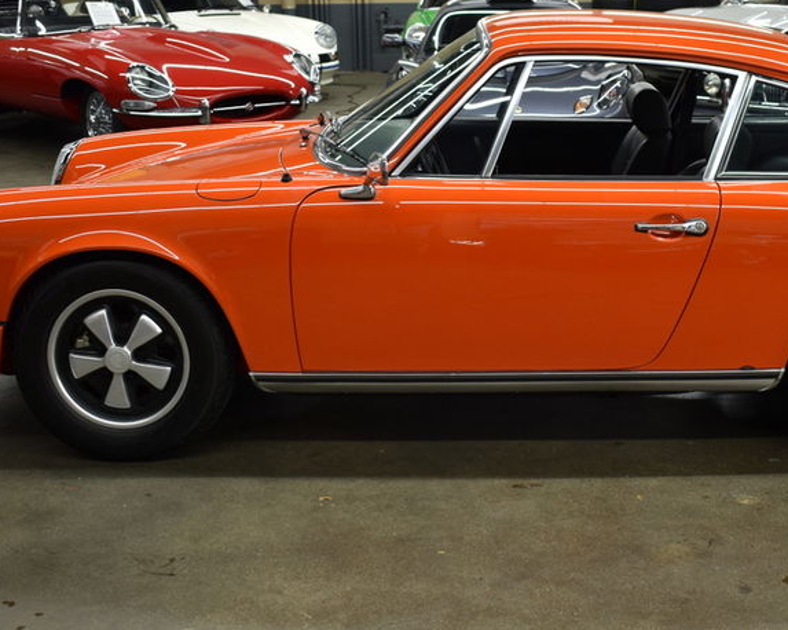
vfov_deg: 26.3
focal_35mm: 58
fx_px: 1348
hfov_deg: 32.3
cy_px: 275
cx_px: 529
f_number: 3.8
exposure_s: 1/40
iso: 280
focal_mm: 23
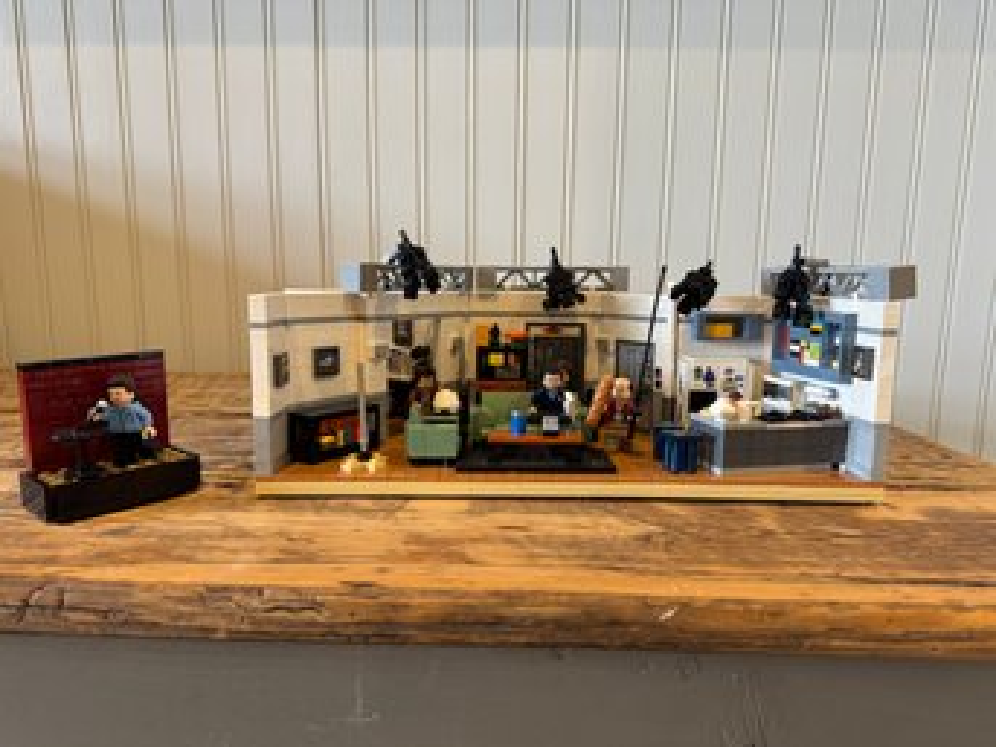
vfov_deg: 56.8
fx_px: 690
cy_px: 374
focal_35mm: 24
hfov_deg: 71.6
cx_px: 498
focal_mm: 6.76
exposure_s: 1/60
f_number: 1.78
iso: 250
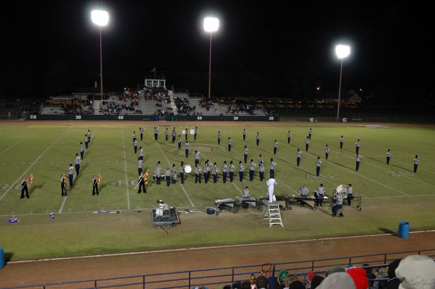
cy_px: 144
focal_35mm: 33
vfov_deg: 39.9
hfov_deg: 57.3
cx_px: 218
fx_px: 398
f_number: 2.8
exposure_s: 1/60
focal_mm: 22
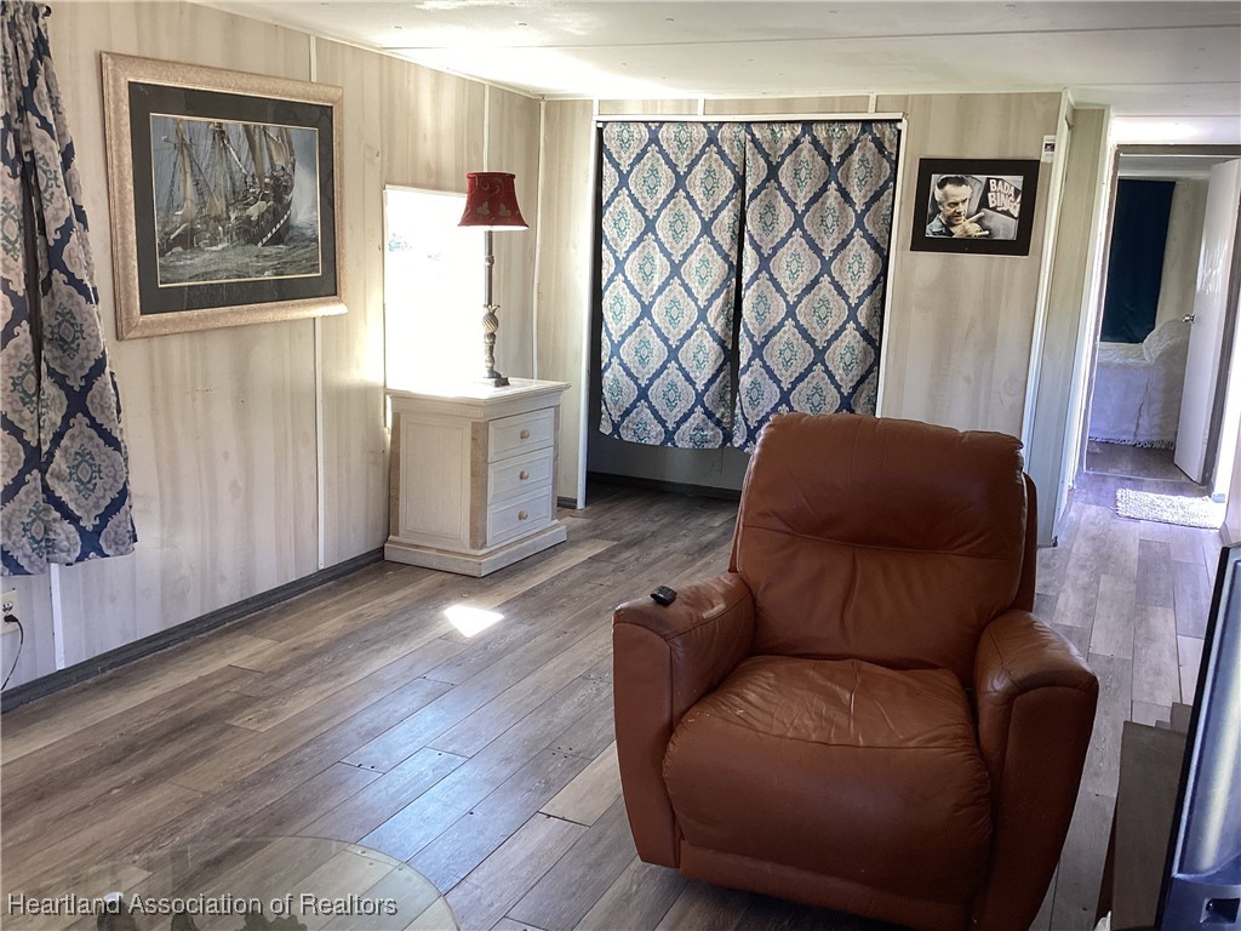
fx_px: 1111
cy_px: 466
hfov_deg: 58.4
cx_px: 620
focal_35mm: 31
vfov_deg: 45.4
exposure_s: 1/50
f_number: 2.4
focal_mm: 3.3
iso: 80
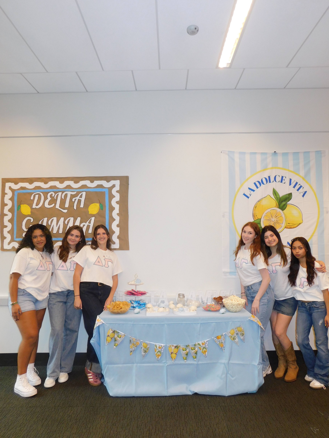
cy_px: 219
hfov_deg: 58.9
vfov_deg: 73.9
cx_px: 164
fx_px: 291
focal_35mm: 23
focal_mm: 4
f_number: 3
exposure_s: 1/30
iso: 200
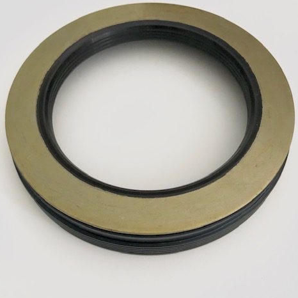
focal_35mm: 34
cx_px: 149
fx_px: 331
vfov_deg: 48.5
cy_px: 148
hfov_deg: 48.5
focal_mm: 4
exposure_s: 1/15
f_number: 1.8
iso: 64
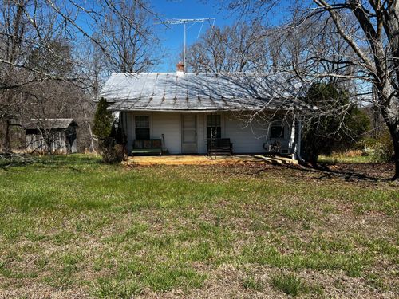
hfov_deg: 67.3
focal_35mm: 26
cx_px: 200
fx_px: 300
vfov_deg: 53.1
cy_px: 150
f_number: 1.5
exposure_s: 1/3460
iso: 50
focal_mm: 5.7
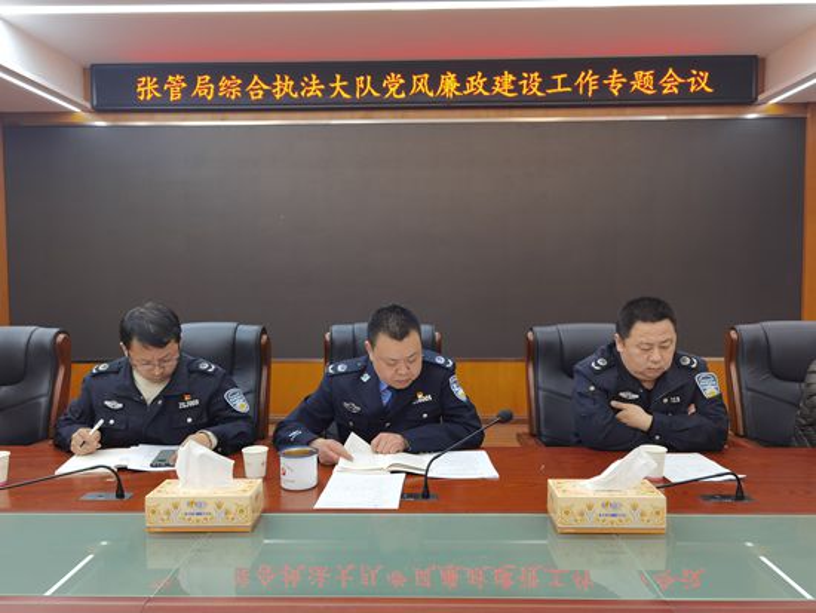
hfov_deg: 65.3
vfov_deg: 51.4
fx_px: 637
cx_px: 408
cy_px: 306
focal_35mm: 27
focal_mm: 6.71
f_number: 1.9
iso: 100
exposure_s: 1/100
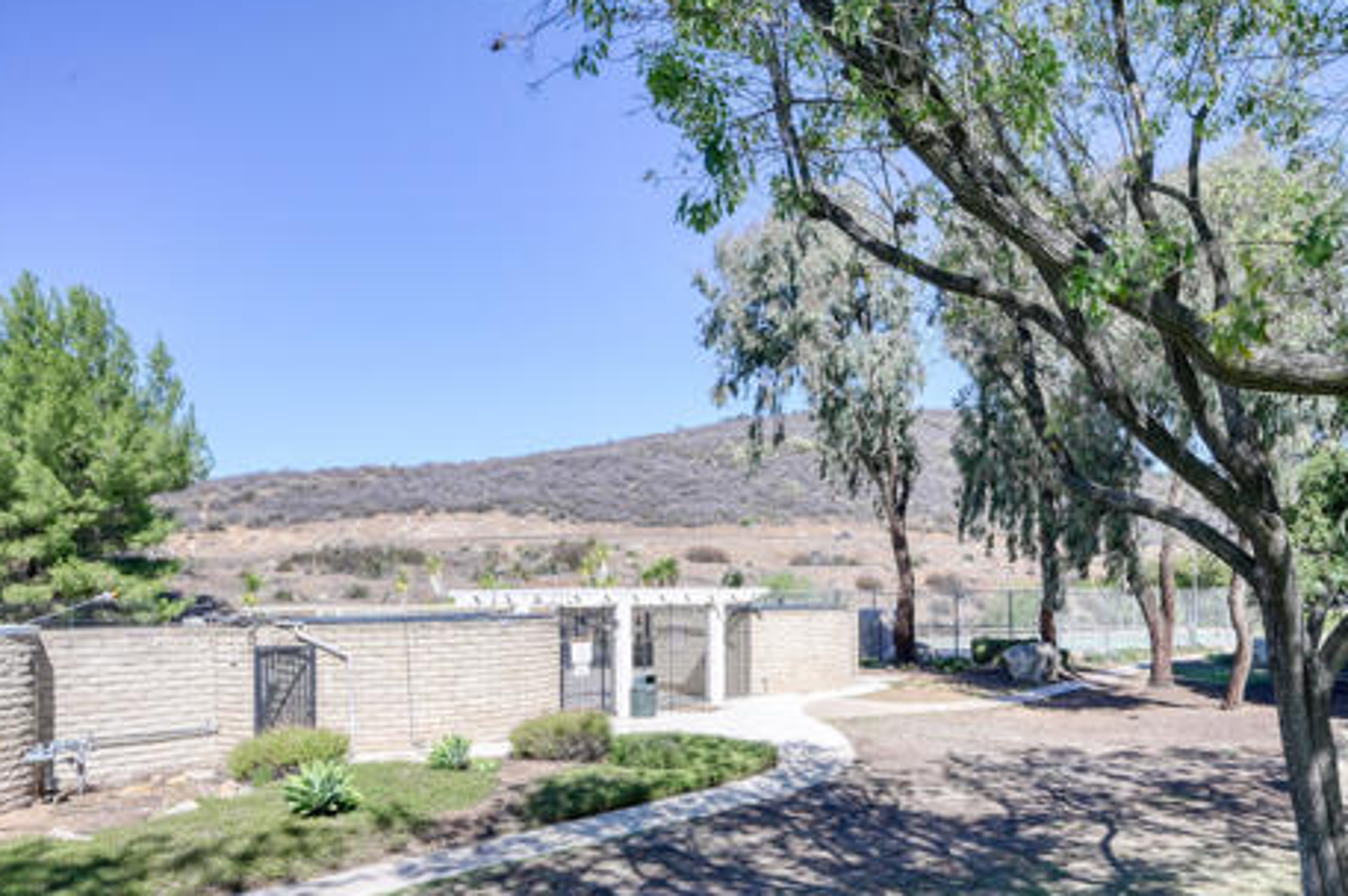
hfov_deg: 63.4
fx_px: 1048
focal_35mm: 28
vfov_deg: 45.9
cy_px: 566
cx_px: 926
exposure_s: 1/640
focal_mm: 20
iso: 320
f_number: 8
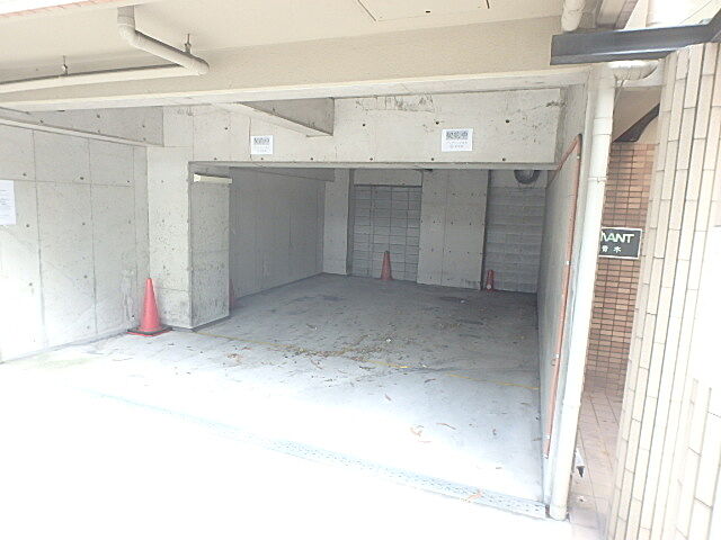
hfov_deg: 79.0
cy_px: 270
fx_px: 437
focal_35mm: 21
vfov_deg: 63.4
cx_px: 360
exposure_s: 1/40
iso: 200
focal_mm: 3.7
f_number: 3.5
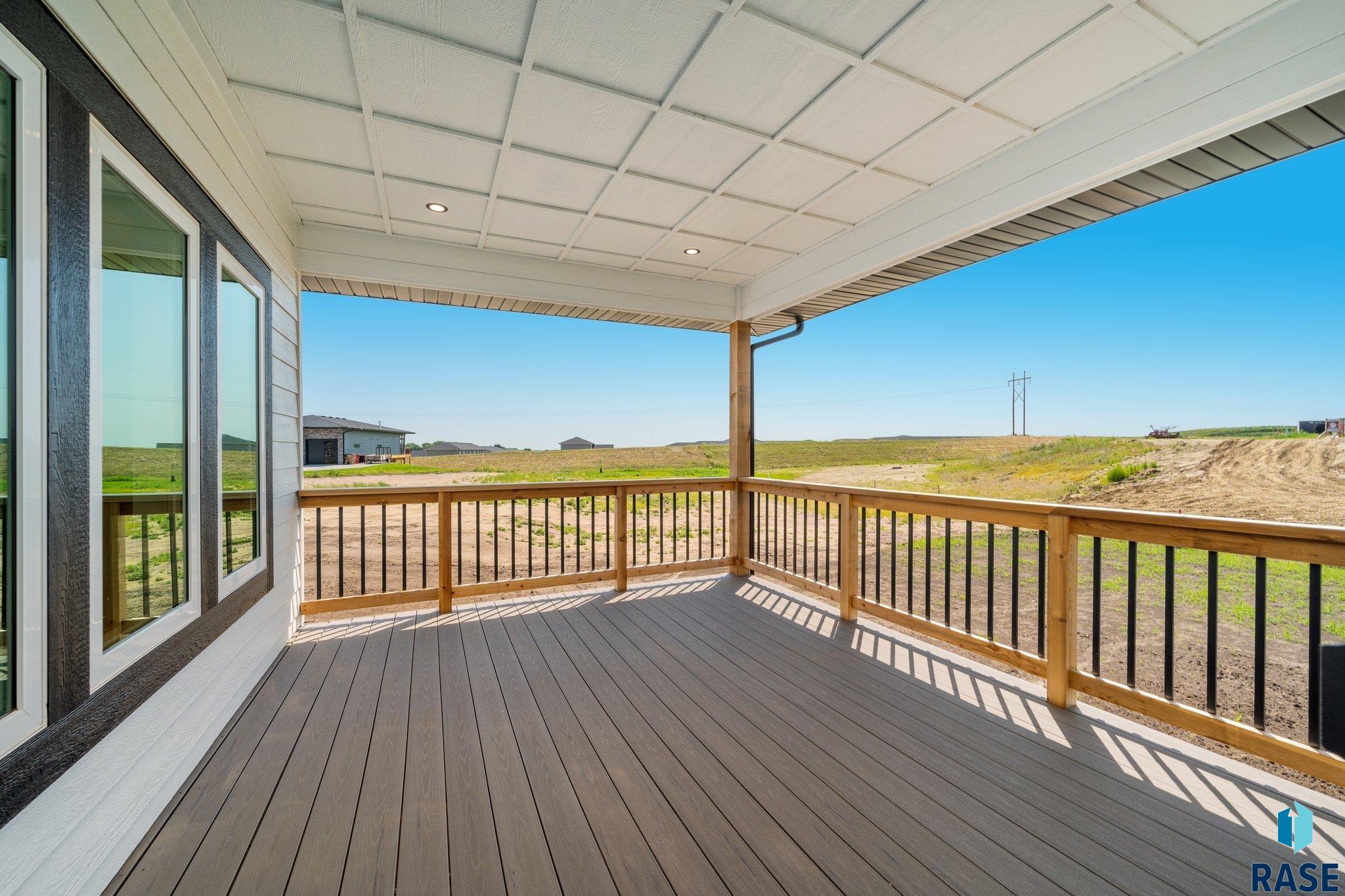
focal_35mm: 14
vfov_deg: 81.2
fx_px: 523
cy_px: 448
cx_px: 672
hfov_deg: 104.3
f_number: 8
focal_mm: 14
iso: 400
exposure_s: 1/400
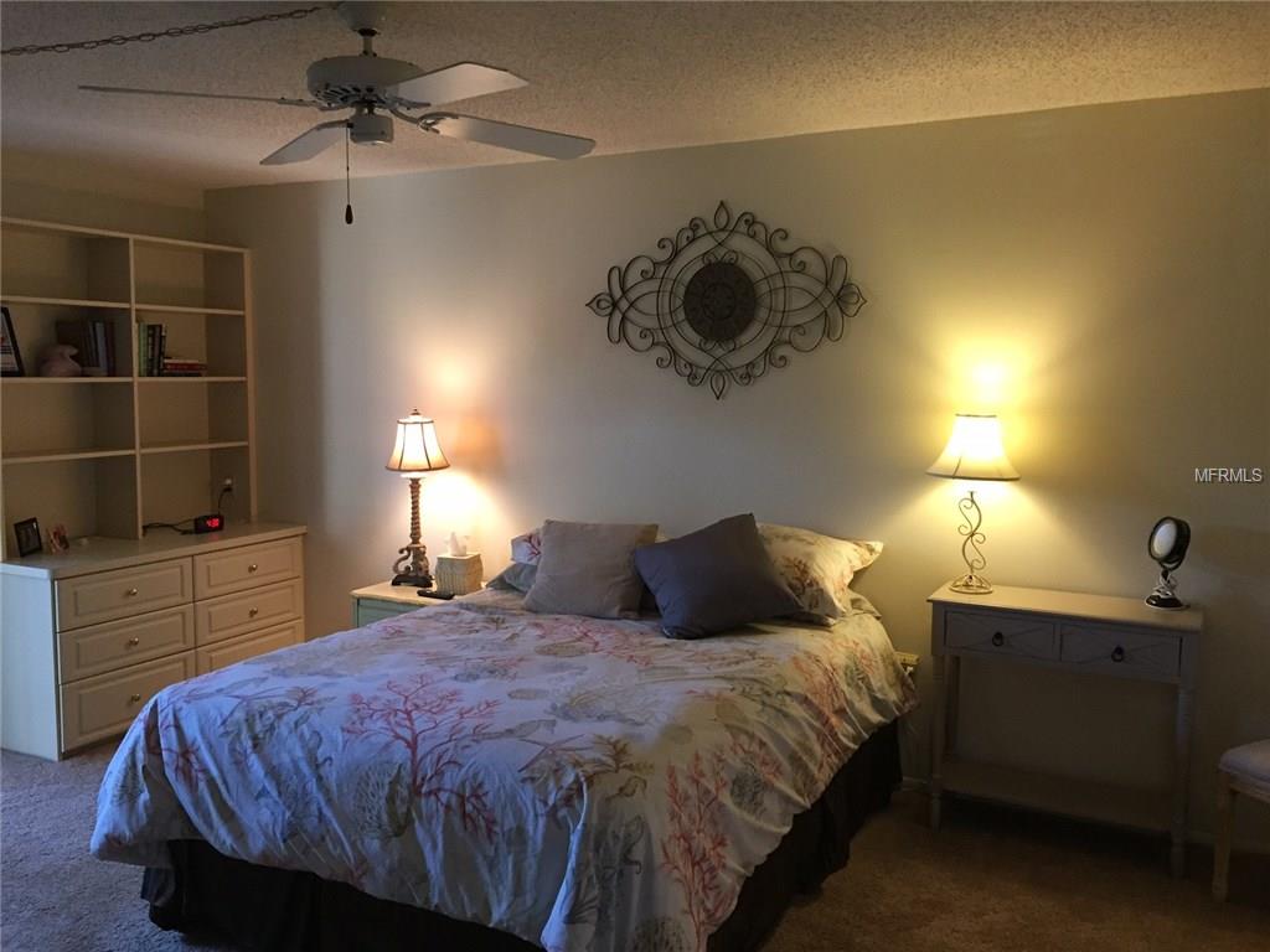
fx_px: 1064
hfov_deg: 61.7
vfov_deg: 48.2
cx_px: 635
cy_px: 476
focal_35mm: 29
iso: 160
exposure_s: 1/30
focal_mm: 4.15
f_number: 2.2
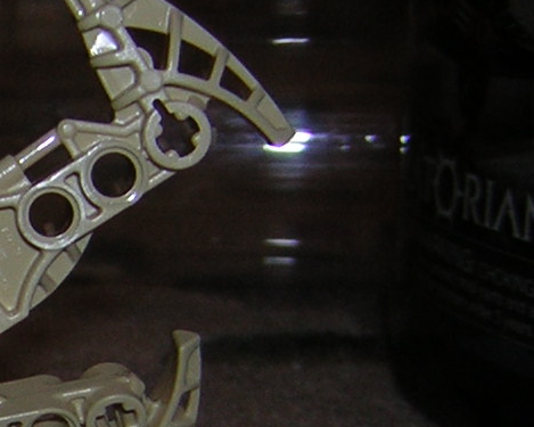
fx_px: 1896
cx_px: -99
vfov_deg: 12.6
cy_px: 462
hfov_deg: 15.5
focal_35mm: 120
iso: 50
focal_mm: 4.7
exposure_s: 1/60.1
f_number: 2.6
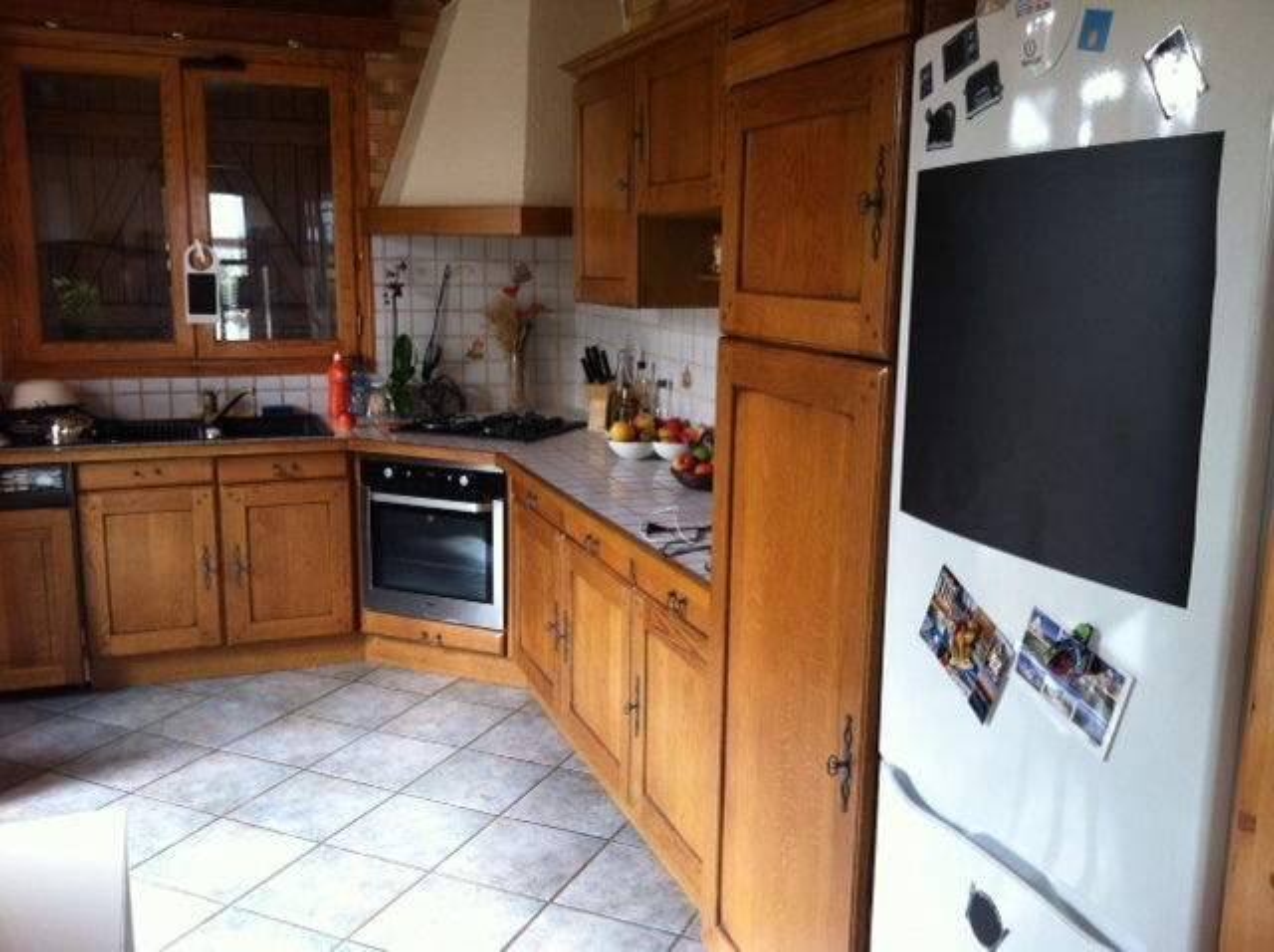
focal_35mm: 35
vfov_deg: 40.6
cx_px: 637
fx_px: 1286
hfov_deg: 52.7
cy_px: 476
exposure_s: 1/25
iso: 80
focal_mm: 3.85
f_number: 2.8
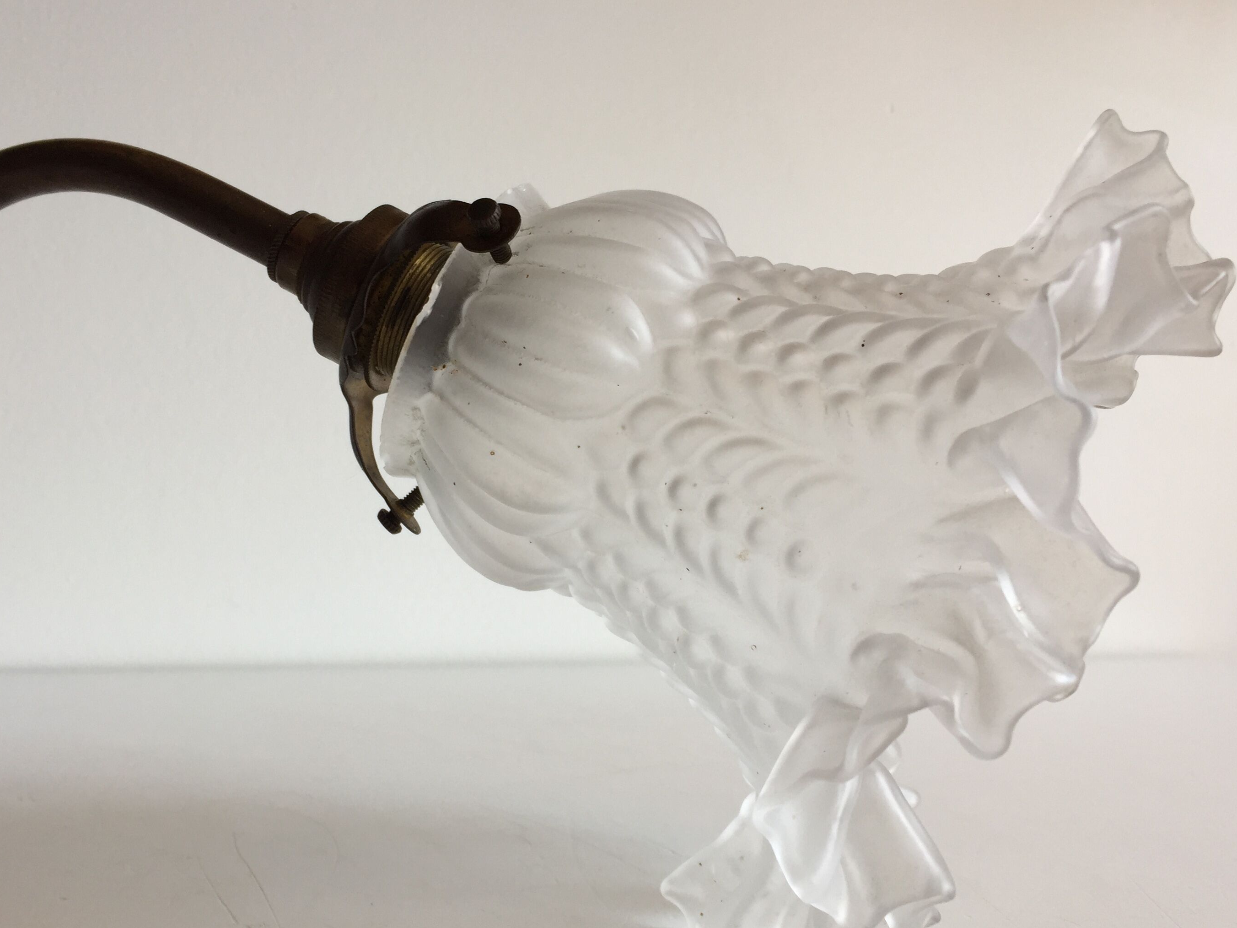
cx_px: 529
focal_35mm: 35
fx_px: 1251
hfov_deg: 52.4
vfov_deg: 40.6
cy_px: 523
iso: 32
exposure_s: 1/50
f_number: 2.2
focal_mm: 4.15
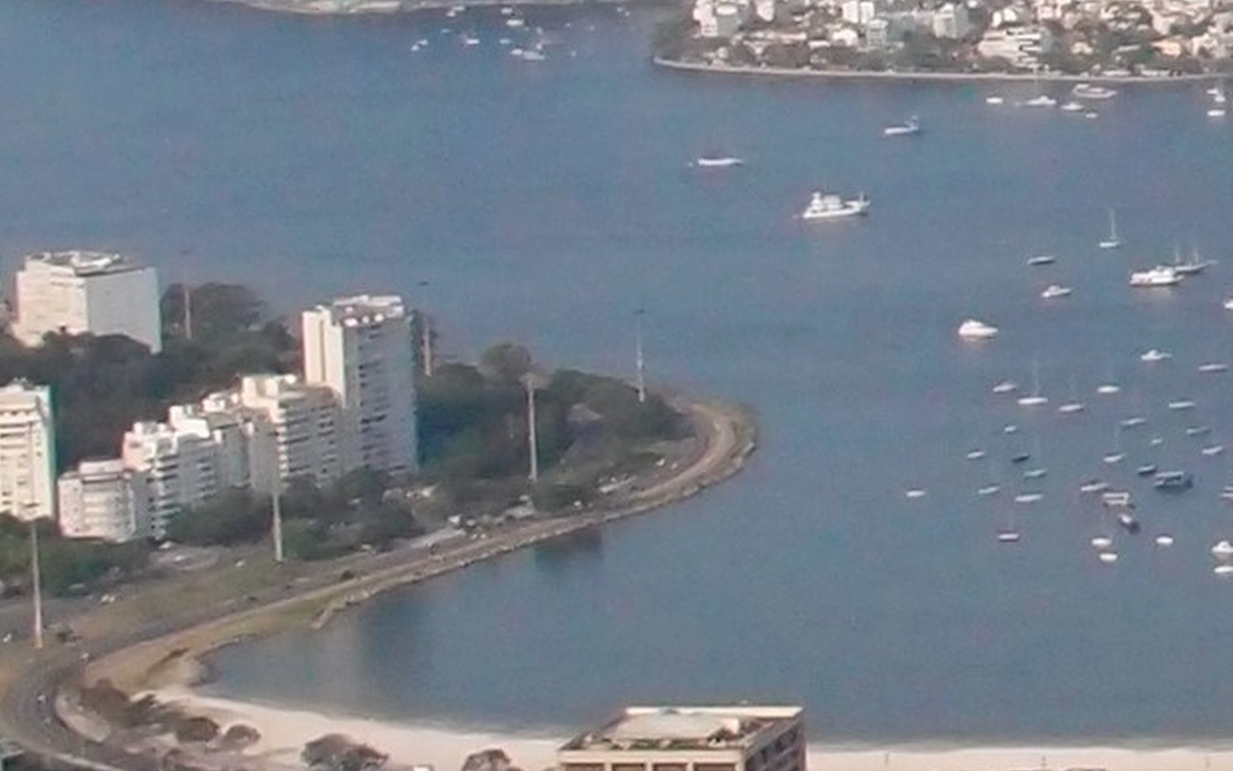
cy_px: -197
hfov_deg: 11.0
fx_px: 5881
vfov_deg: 7.4
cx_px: 2354
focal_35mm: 175
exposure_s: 1/500
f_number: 3.2
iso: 320
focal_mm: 6
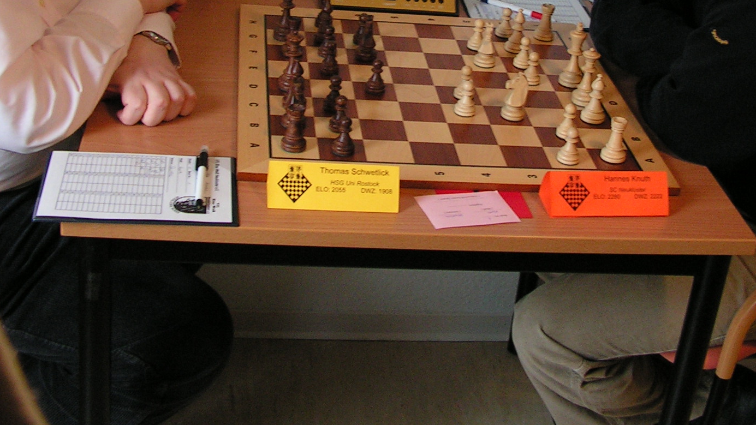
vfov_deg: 20.3
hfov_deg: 36.0
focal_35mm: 58
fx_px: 1163
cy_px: 30
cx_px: 425
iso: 125
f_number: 3.2
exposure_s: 1/40
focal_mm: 6
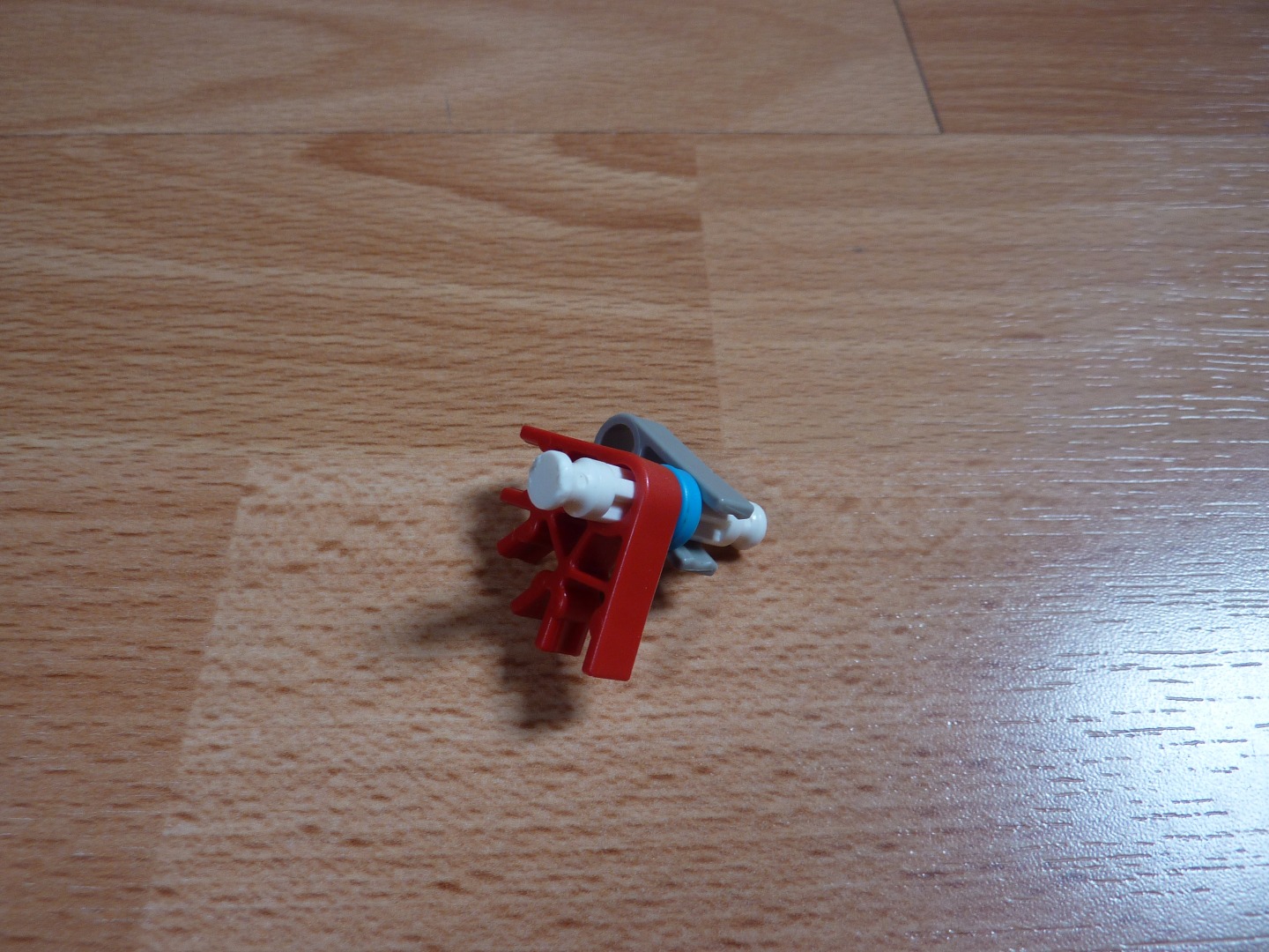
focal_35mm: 25
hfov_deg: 69.4
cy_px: 476
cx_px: 634
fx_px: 916
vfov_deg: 54.9
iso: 80
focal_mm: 4.1
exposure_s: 1/40
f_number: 3.3
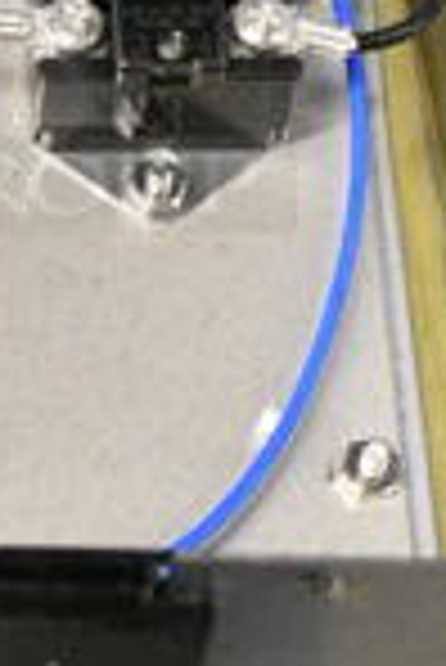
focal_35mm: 203
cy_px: -2
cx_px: -203
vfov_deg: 10.0
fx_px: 3763
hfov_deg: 6.7
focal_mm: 22
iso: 6400
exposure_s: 1/80
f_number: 4.5
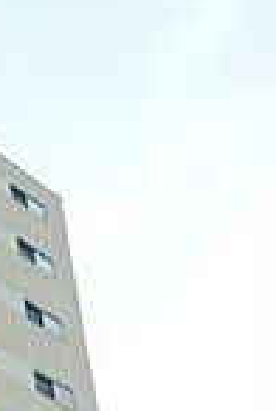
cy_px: 594
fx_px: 790
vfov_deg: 23.9
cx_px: -173
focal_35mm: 69
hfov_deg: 17.3
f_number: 7.1
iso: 800
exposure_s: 1/200
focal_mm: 14
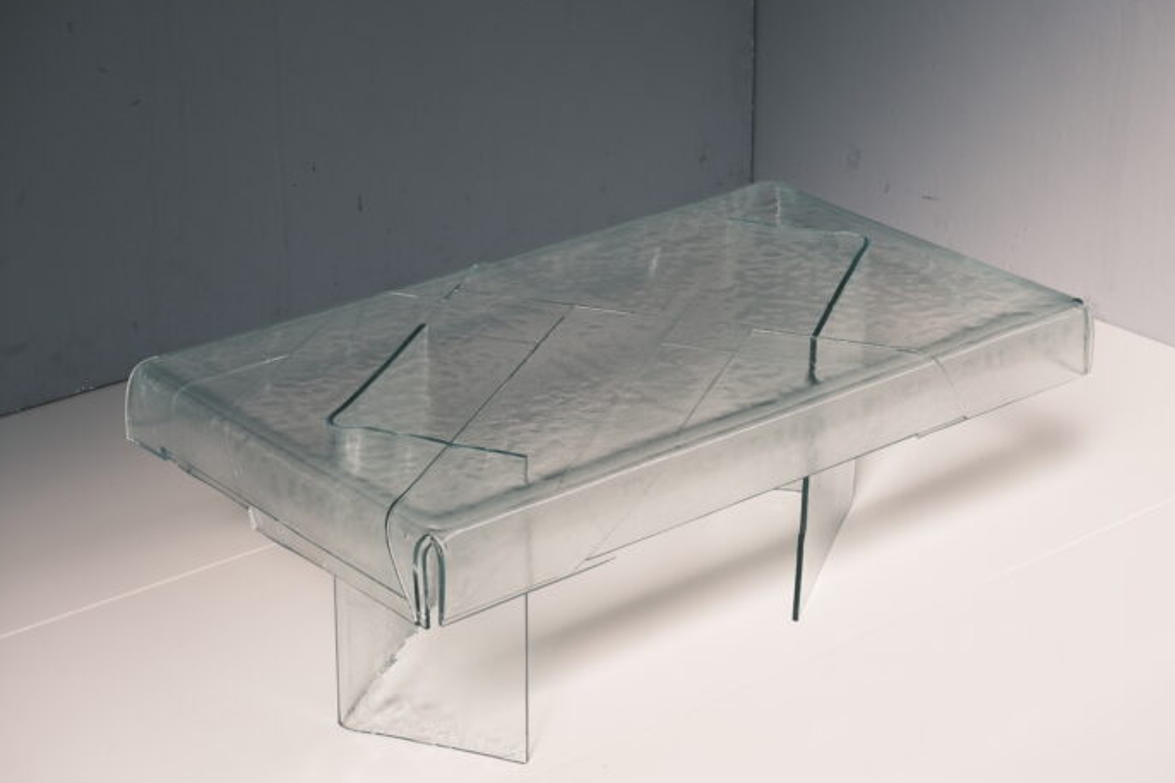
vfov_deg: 16.3
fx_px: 2741
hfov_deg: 24.2
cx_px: 644
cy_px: 379
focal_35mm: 84
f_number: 8
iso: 160
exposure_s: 1/160
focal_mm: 50
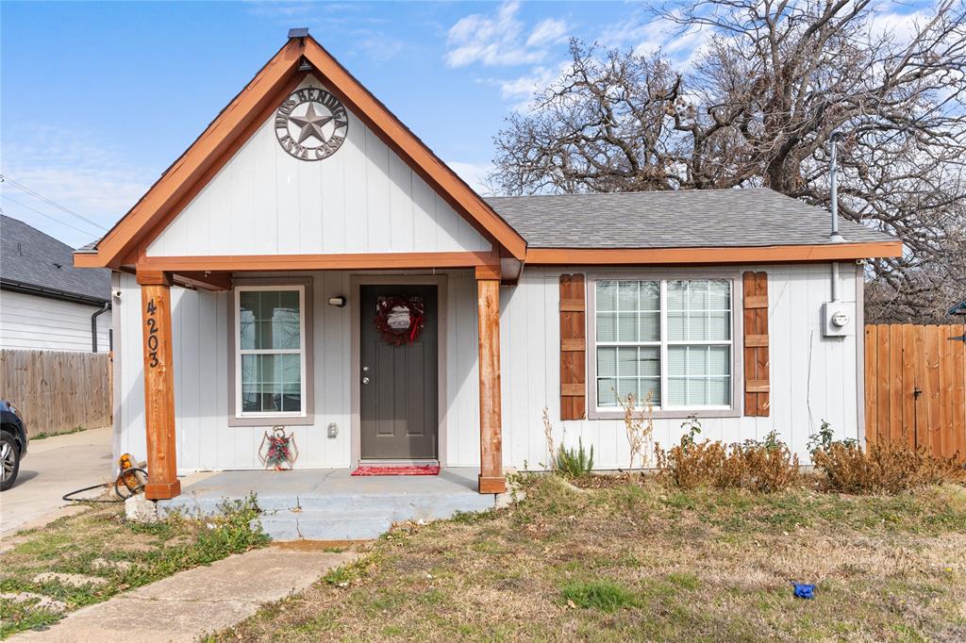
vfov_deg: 47.9
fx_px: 724
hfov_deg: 67.4
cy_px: 322
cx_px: 483
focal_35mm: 27
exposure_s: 1/1250
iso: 200
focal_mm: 18
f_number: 3.2
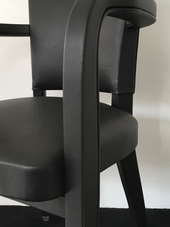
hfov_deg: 30.9
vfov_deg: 40.4
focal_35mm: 47
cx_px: 80
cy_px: 105
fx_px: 308
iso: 64
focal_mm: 3.3
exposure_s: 1/33
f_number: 2.4
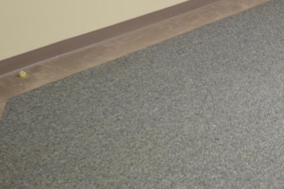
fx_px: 694
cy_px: -84
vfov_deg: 14.6
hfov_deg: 21.3
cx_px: 350
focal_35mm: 88
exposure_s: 1/3
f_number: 4
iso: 100
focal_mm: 18
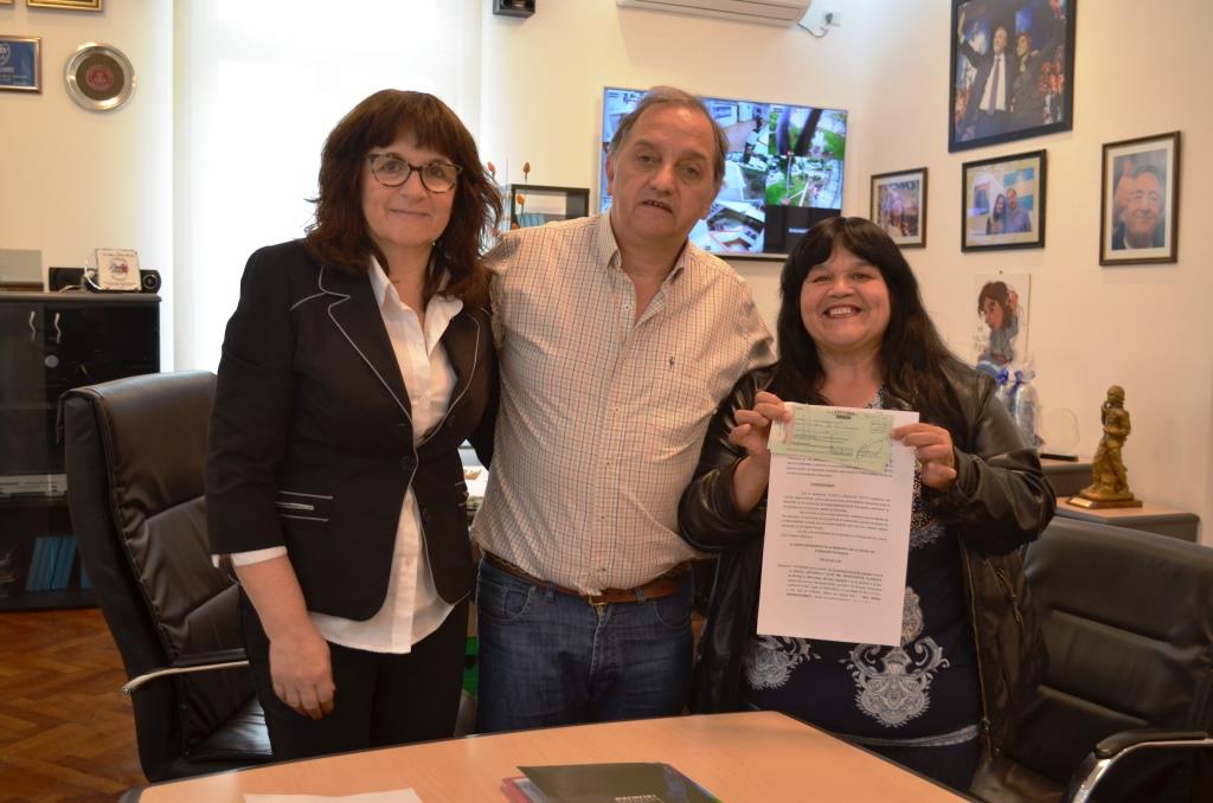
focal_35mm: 36
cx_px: 606
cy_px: 402
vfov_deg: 36.7
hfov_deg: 53.2
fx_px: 1210
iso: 450
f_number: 4
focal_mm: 24
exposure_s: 1/60
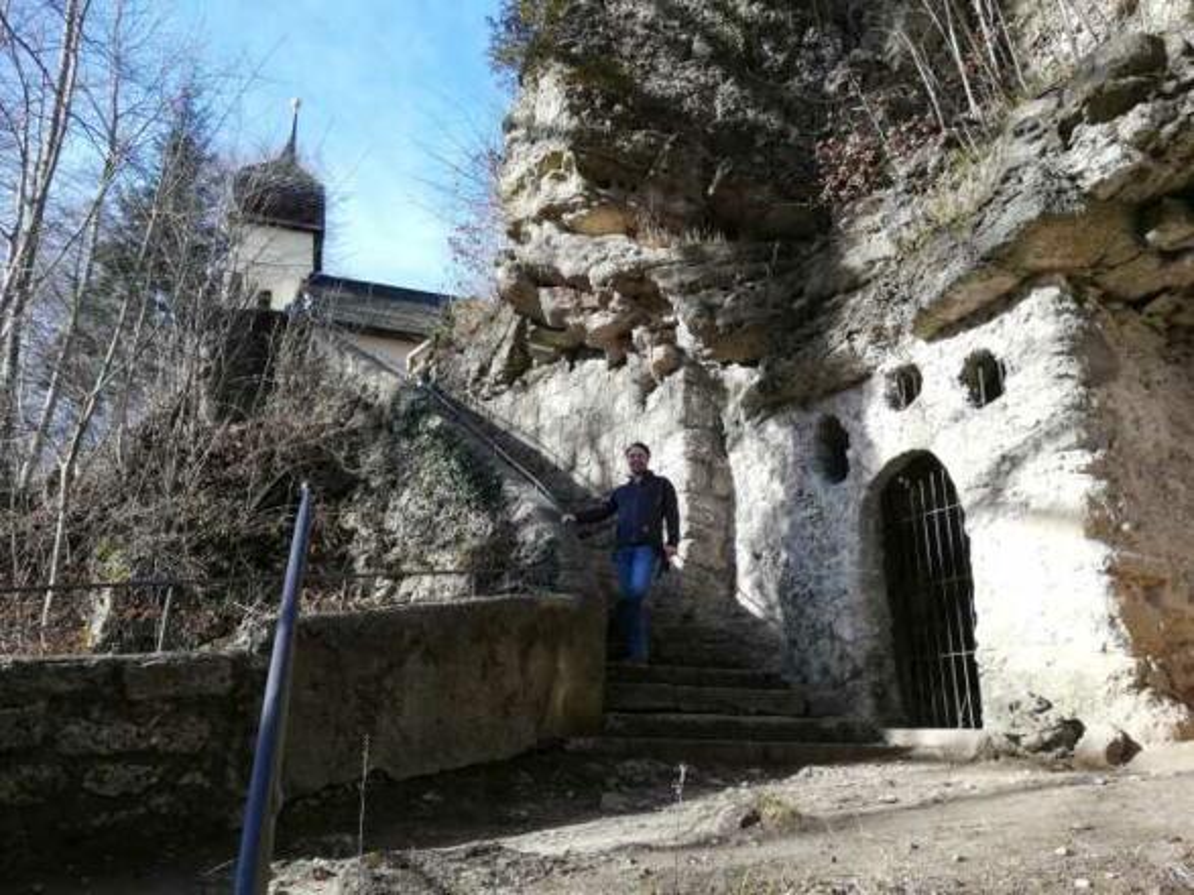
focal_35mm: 26
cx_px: 597
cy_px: 448
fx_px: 897
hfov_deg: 67.3
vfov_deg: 53.0
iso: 50
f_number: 2.2
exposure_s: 1/216
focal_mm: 3.81
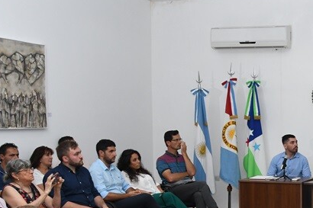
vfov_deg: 21.9
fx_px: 530
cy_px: 172
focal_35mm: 61
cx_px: 348
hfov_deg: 29.5
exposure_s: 1/160
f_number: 7.1
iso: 1250
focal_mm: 17
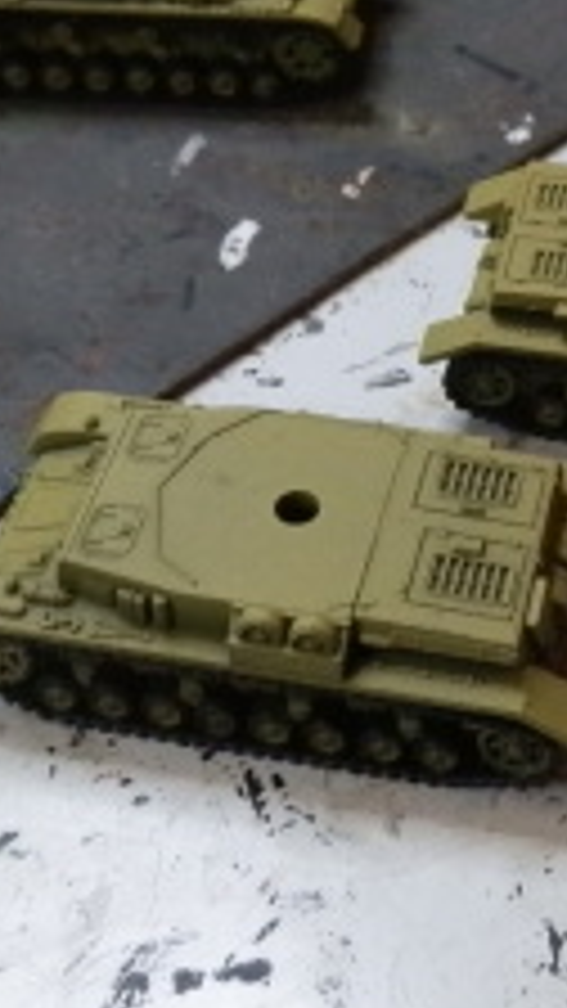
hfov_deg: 16.4
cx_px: 486
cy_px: 279
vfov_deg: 28.6
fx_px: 1951
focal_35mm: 73
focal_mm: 5
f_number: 3.1
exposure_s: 1/200
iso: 400
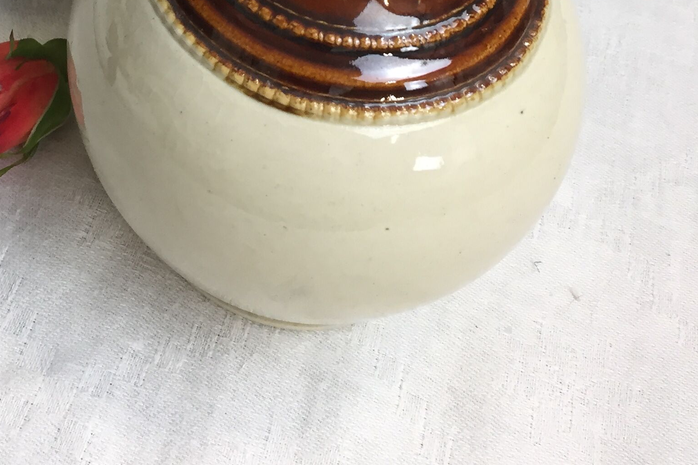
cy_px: -202
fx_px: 1241
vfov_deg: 19.0
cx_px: 146
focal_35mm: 64
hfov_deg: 30.7
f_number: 2.2
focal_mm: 4.15
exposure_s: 1/33
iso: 40
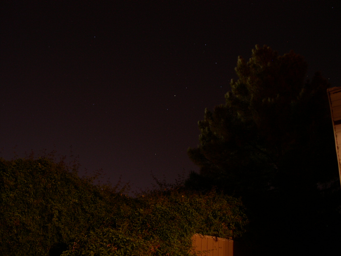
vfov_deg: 37.7
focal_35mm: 38
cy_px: 128
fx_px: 374
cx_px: 170
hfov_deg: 49.0
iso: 100
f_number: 2.8
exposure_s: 8
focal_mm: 8
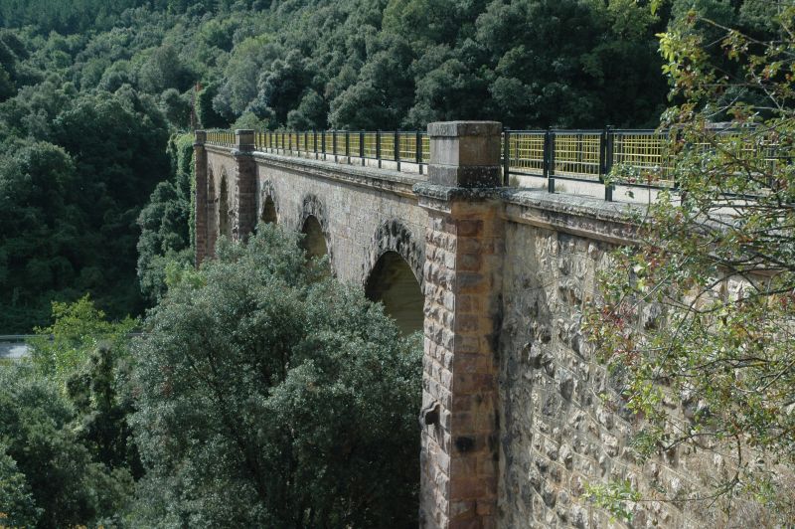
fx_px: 1125
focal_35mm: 51
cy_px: 264
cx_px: 398
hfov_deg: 38.9
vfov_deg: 26.4
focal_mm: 34
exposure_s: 1/250
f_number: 8
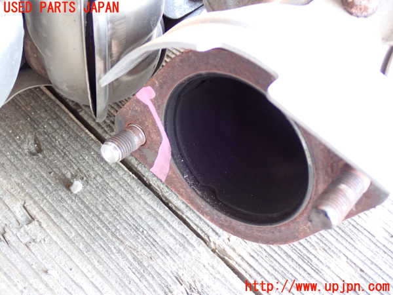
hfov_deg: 33.2
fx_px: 658
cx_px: 196
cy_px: 148
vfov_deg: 25.2
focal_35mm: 58
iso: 800
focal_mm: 10.35
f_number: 3.5
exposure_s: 1/15
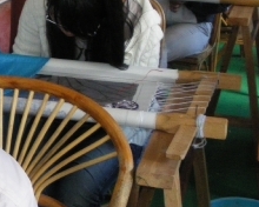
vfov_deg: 16.0
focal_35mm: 96
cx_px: -42
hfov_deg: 19.0
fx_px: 736
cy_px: 93
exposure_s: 1/50
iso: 400
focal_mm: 6.3
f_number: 3.5
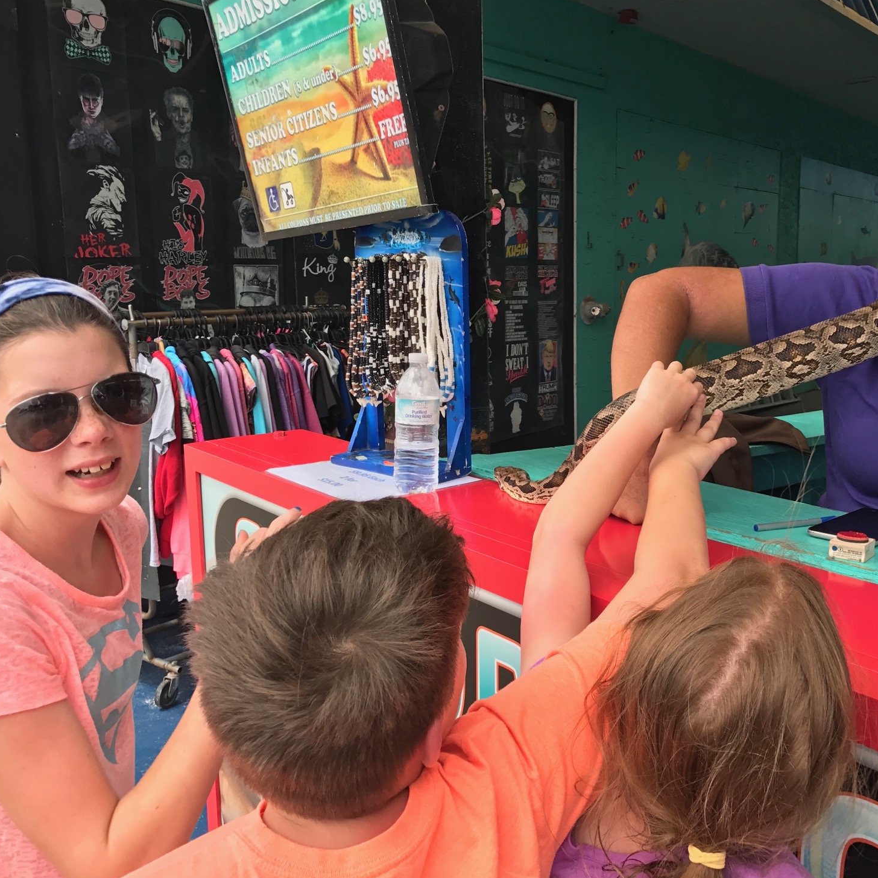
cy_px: 431
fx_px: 976
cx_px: 529
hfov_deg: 48.1
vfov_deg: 48.4
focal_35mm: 34
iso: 20
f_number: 1.8
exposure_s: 1/660
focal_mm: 3.99
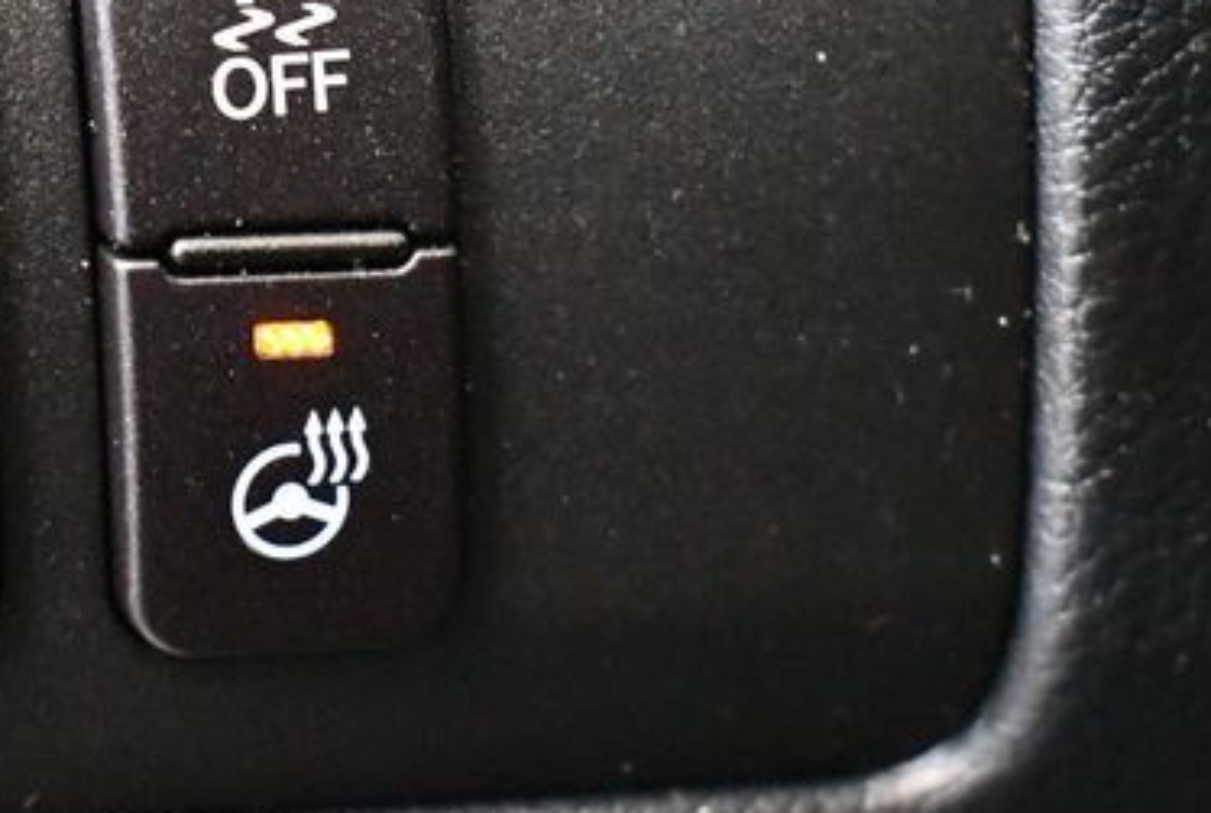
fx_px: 4618
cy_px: 283
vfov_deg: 10.1
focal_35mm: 137
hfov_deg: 14.8
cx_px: 185
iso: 12800
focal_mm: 40
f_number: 4.8
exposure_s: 1/50
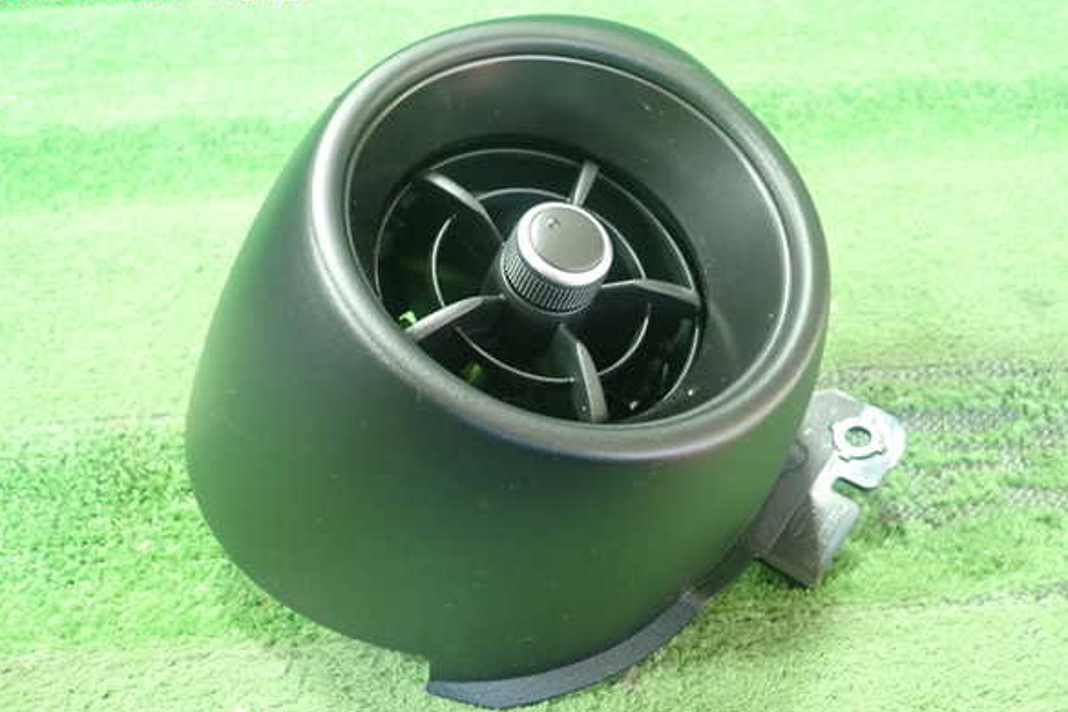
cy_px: 374
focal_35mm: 32
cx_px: 524
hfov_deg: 58.7
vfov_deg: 41.1
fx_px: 949
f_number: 2.3
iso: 800
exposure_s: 1/80
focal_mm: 5.5
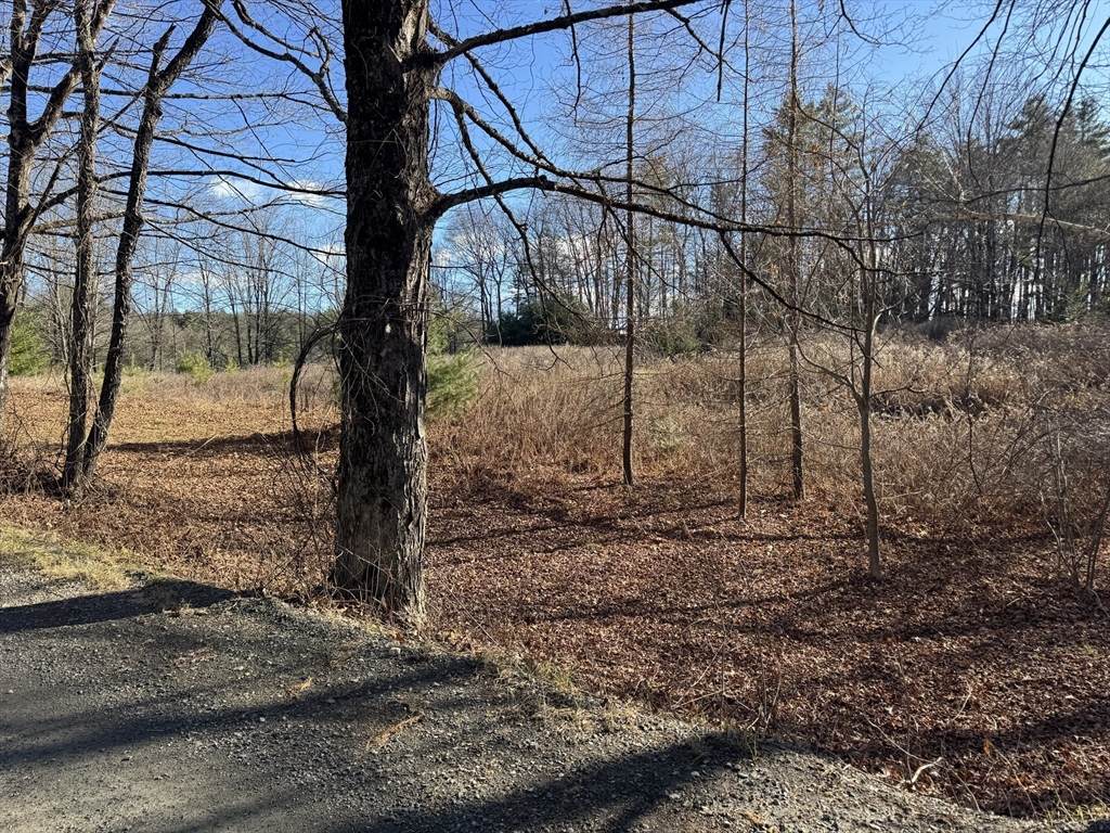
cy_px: 416
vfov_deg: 56.8
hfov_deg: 71.6
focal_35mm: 24
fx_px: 770
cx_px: 555
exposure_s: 1/1261
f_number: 1.78
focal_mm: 6.76
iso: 80
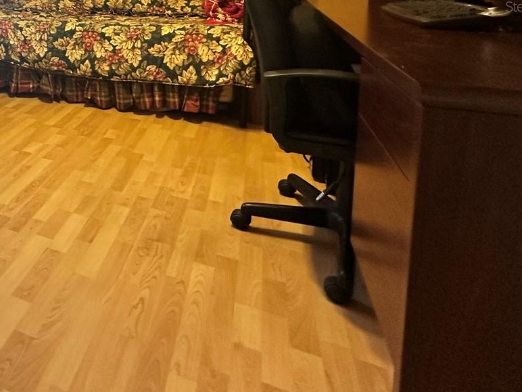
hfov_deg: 52.2
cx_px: 28
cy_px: 6
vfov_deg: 42.2
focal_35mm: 29
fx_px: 437
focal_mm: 2.22
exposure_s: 1/60
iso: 320
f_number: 2.2
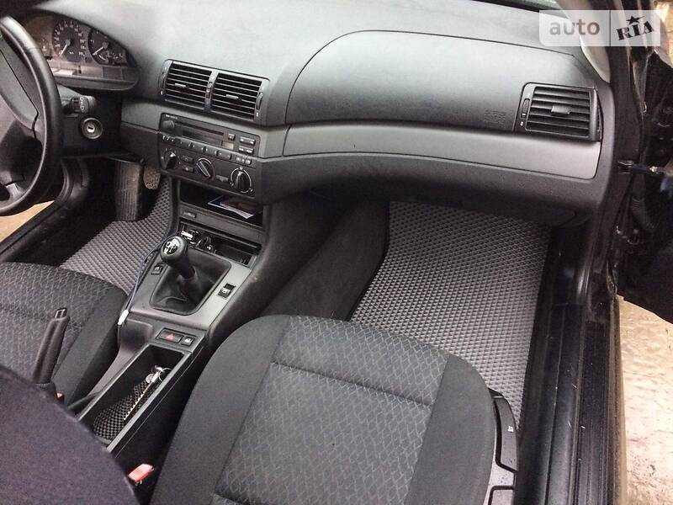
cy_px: 252
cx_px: 336
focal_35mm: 29
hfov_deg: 61.7
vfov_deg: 48.2
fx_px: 564
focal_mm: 4.2
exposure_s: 1/17
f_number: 2.2
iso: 320
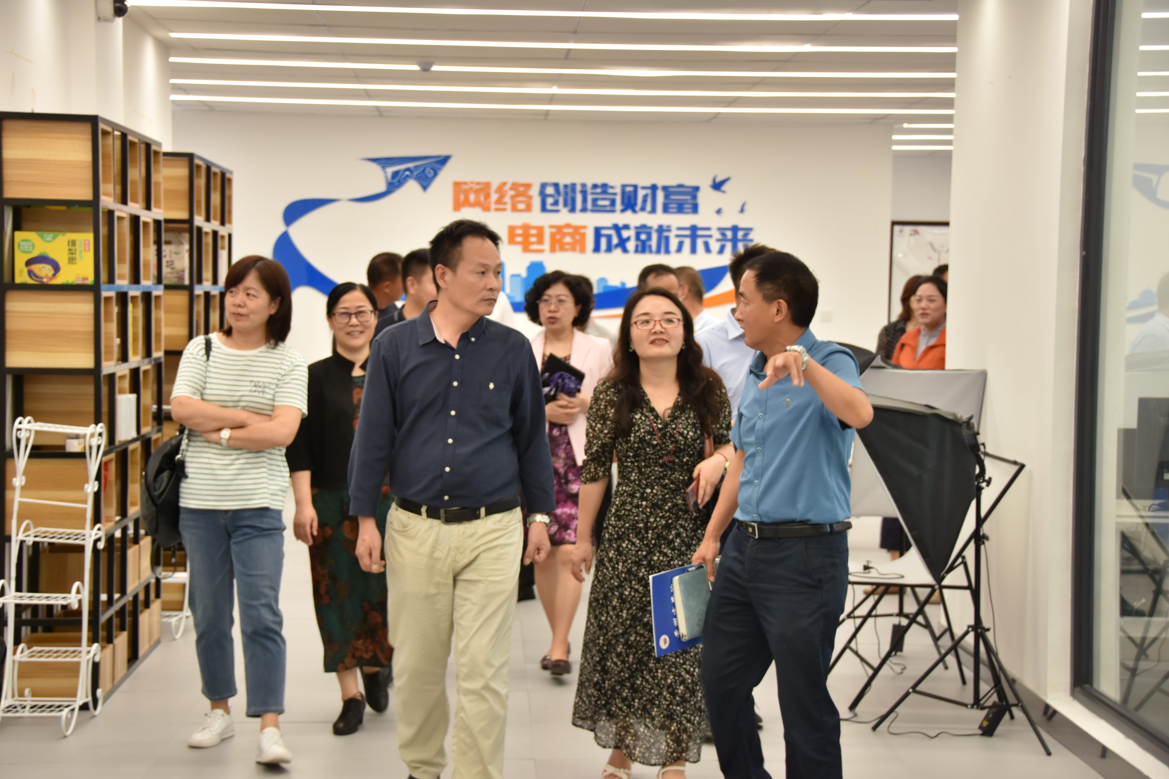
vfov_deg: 19.7
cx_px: 584
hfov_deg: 29.2
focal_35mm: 69
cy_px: 390
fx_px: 2240
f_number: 5
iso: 320
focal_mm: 46
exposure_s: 1/50
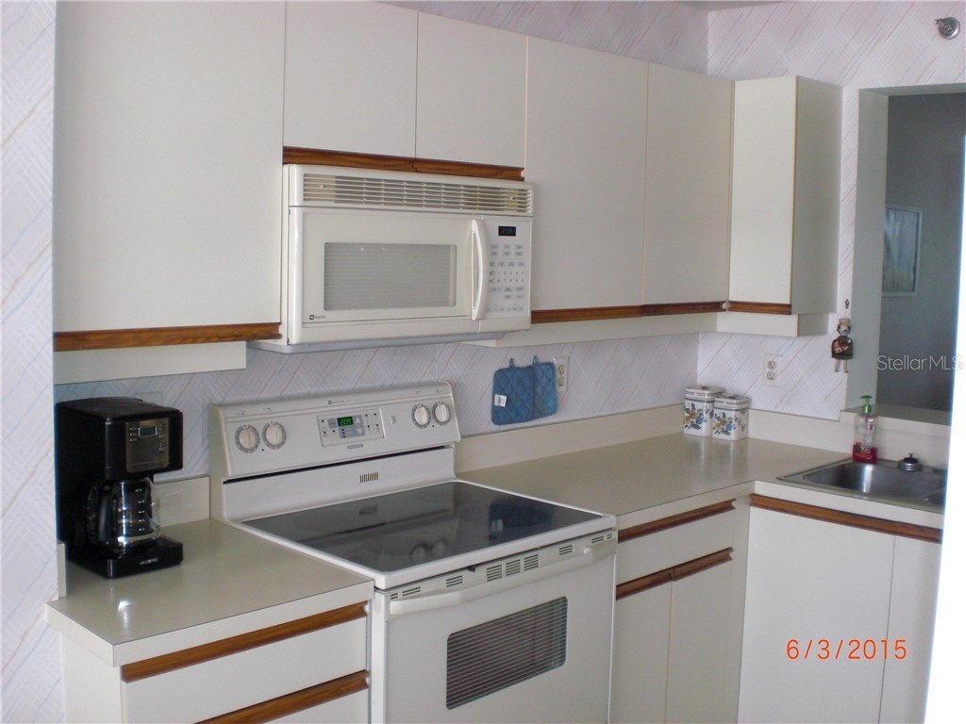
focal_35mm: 38
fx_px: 1060
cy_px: 362
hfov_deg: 49.0
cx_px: 483
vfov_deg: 37.7
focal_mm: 6.3
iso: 200
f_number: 3.1
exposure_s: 1/60
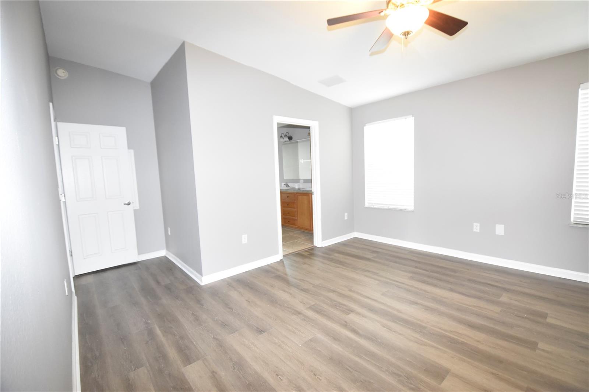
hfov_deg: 100.4
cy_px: 196
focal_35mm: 15
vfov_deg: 77.3
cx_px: 294
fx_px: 245
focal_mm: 10
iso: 1800
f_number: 3.5
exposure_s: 1/60
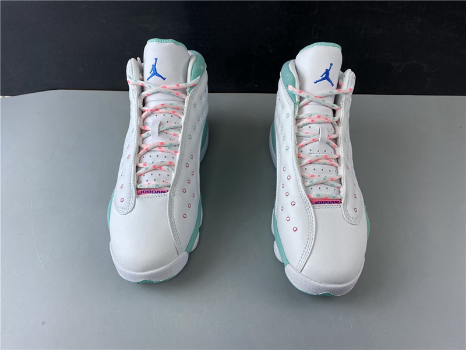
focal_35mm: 26
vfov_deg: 53.1
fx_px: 350
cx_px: 233
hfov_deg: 67.3
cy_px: 175
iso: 50
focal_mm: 4.25
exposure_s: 1/100
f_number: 1.8
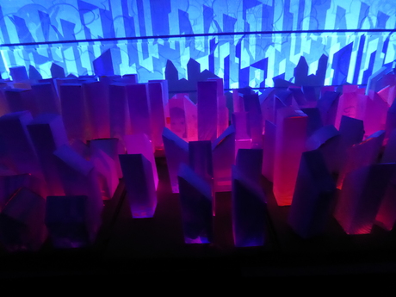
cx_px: 198
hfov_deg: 69.4
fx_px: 286
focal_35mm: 25
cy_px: 148
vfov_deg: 54.9
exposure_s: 1/20
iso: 1600
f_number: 3.3
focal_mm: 4.3
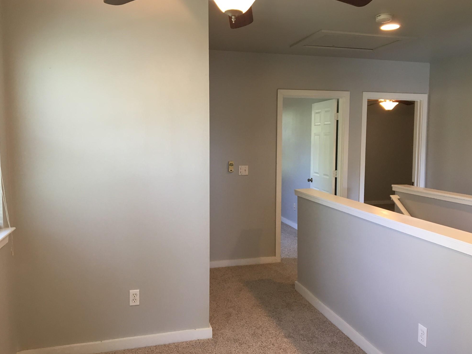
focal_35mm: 30
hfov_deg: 60.0
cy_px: 171
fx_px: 409
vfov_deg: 46.8
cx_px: 237
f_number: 2.2
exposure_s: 1/33
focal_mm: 4.15
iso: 100
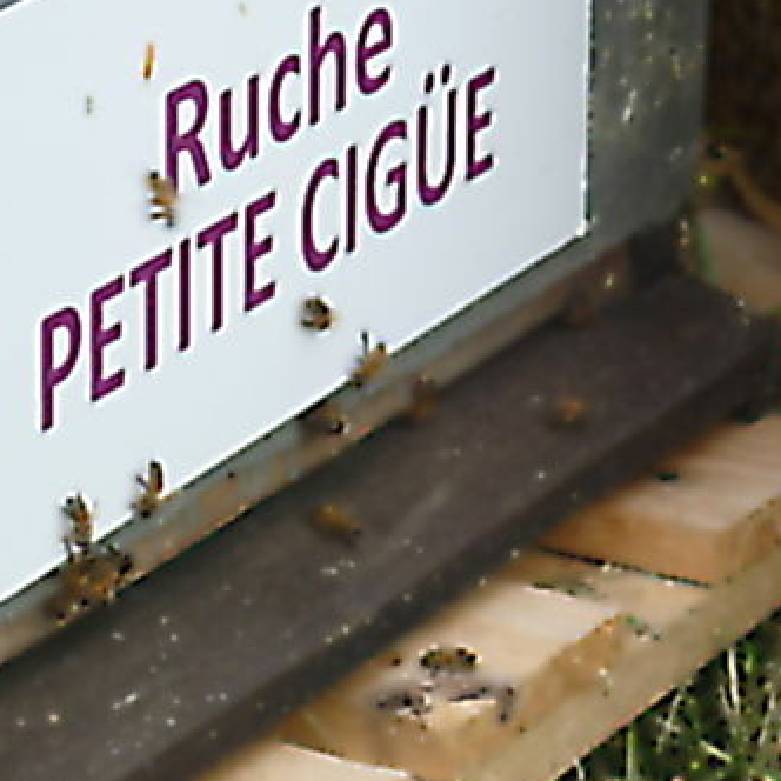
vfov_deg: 6.6
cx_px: 501
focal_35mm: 264
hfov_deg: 6.6
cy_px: 261
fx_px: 6739
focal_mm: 20.6
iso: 125
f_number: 5.6
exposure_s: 1/125
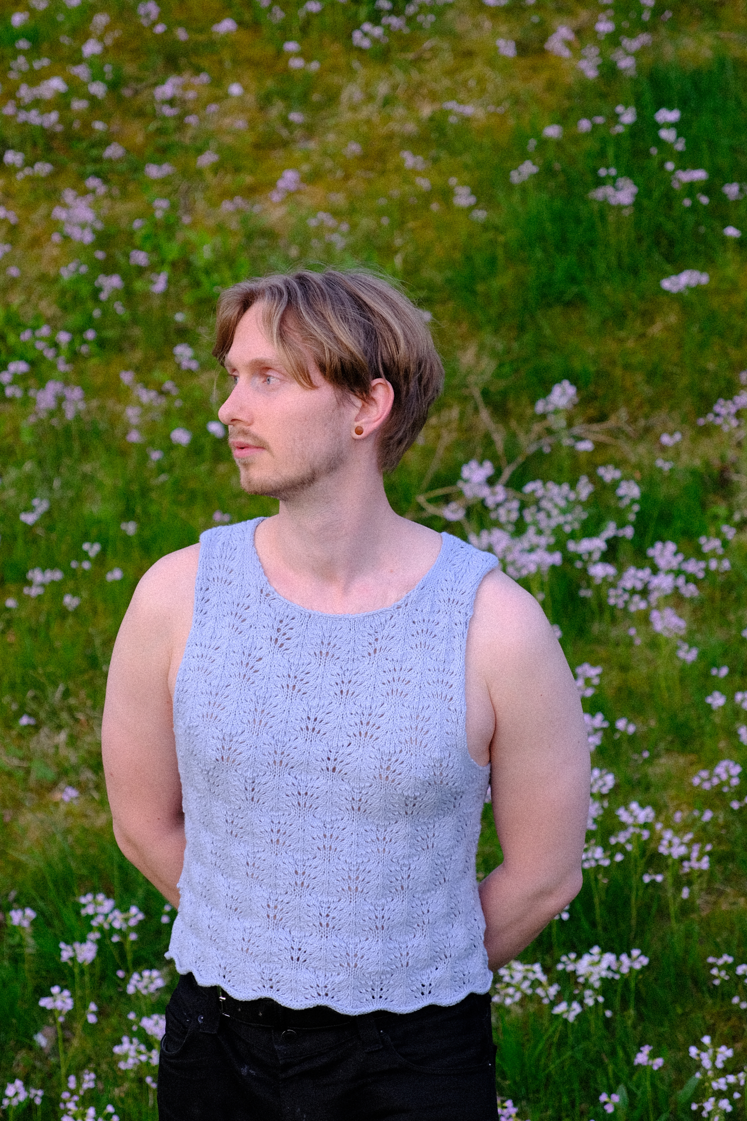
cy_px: 559
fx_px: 2988
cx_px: 335
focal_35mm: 96
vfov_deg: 21.2
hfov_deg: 14.2
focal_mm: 50
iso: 320
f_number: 3.2
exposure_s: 1/210
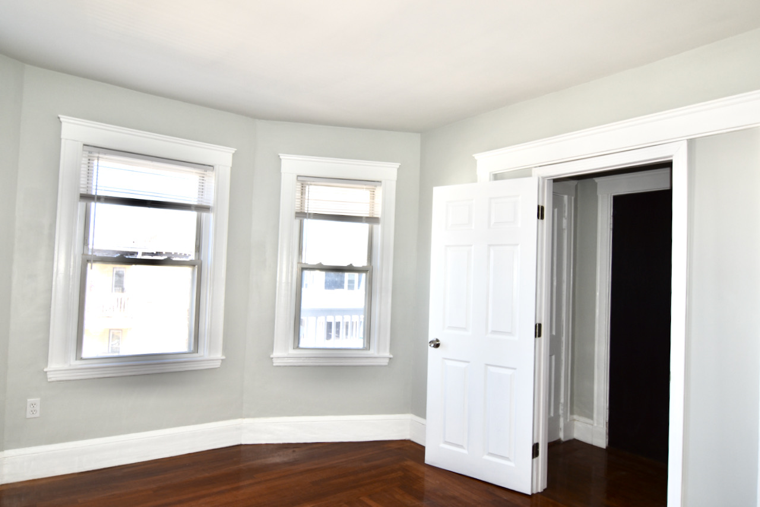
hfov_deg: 81.2
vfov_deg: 59.5
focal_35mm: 21
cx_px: 380
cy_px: 254
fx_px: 443
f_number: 2.8
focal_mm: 14
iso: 140
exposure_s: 1/250
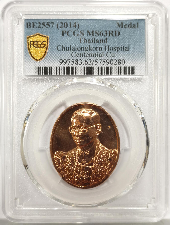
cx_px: 85
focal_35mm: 54
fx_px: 351
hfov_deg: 27.2
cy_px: 112
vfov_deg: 35.4
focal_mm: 5.56
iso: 125
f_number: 16
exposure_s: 1/100
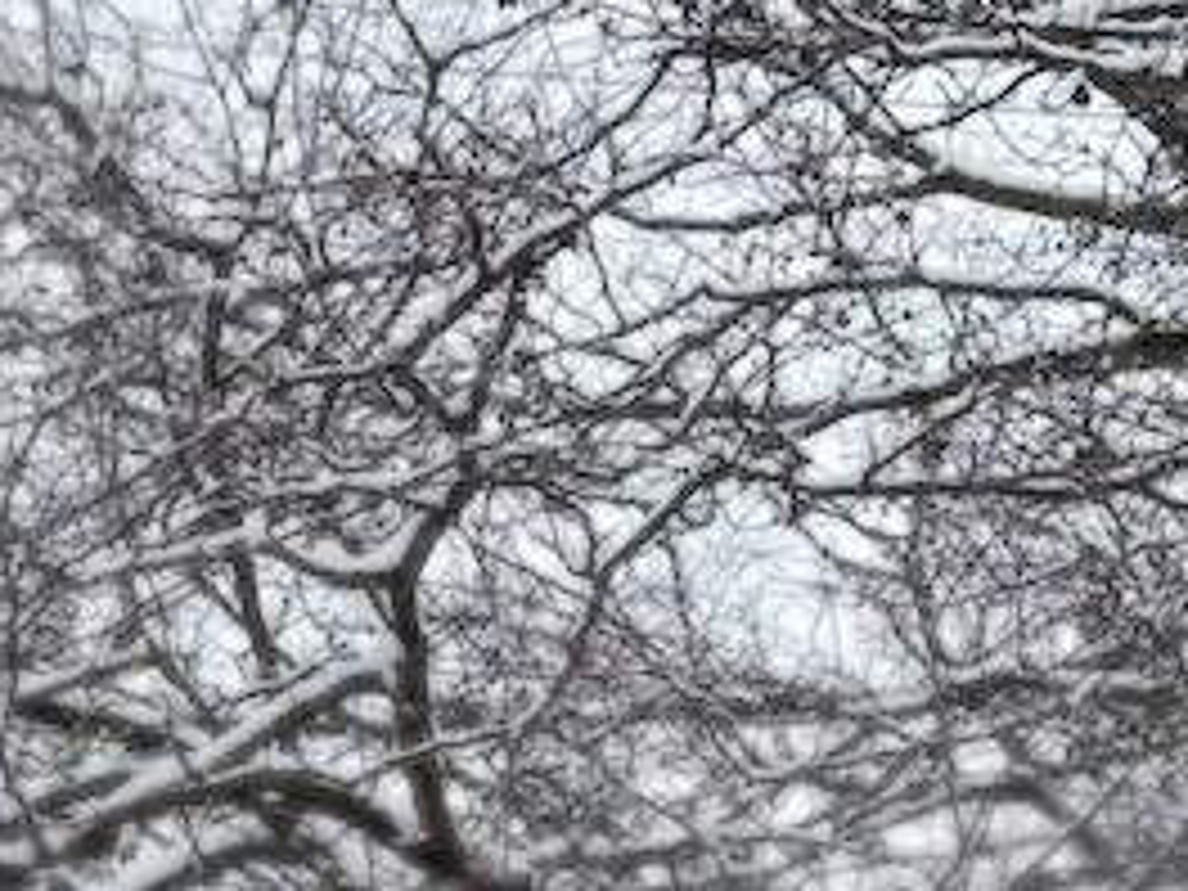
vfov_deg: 6.0
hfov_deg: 8.2
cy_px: 2480
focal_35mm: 233
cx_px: -878
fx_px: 7996
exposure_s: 1/128
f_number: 1.78
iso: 64
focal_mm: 6.76
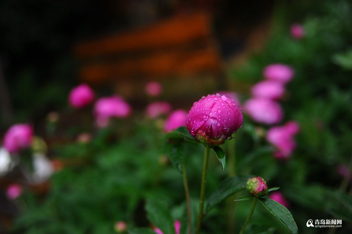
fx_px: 469
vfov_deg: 28.0
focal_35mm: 48
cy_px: 117
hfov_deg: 41.1
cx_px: 176
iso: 500
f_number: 2.8
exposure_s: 1/320
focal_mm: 48
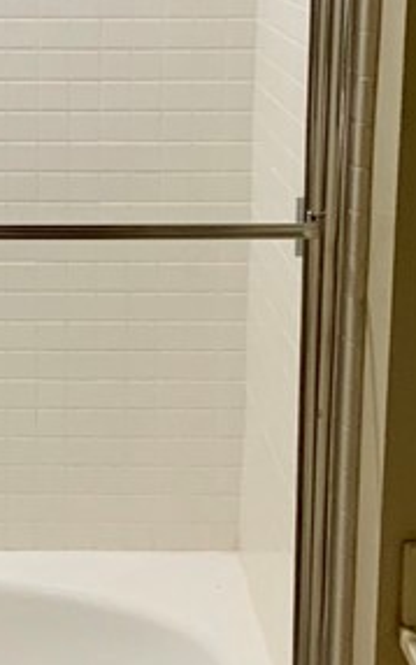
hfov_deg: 11.8
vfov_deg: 18.9
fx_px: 1993
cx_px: -14
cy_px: 279
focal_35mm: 110
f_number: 1.8
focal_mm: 3
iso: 100
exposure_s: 1/60
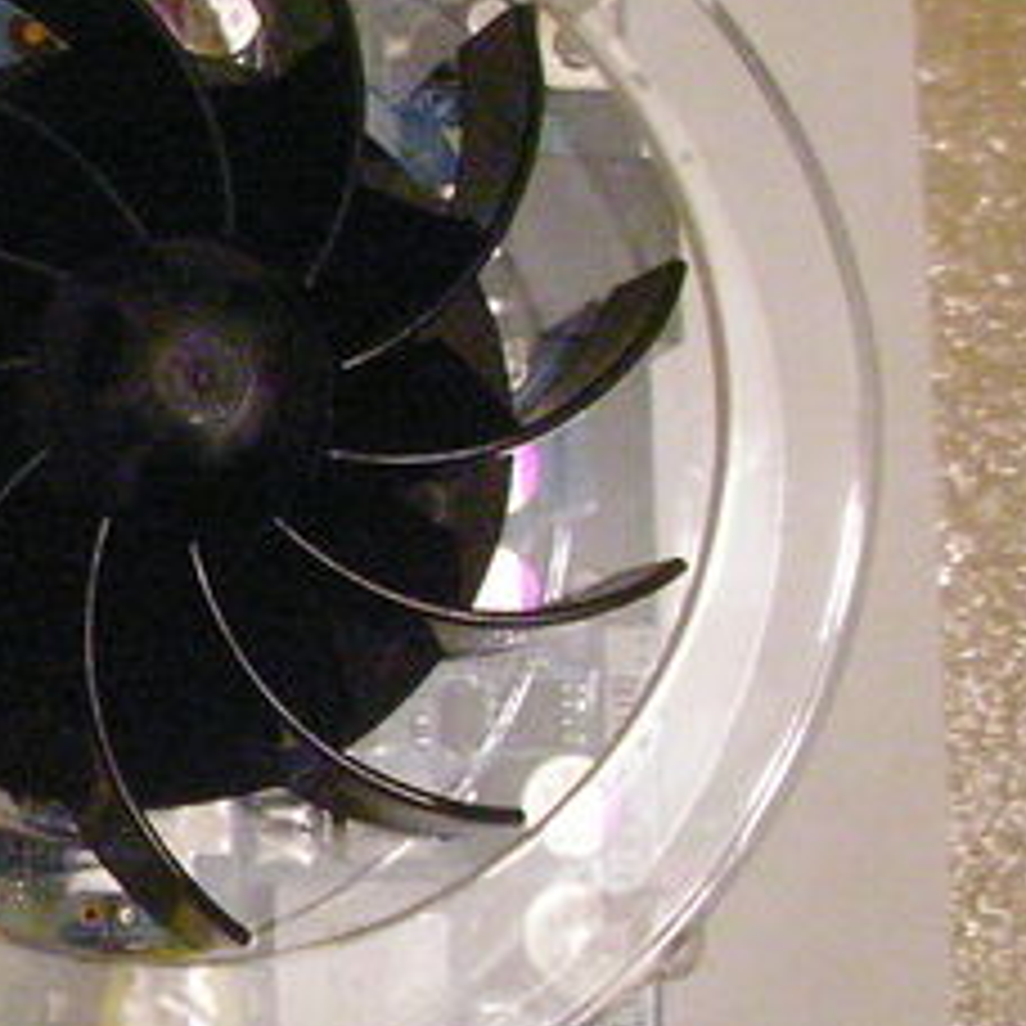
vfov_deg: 14.7
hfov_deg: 13.4
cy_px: 680
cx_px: -747
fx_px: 3957
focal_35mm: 118
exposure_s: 1/28.5
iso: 400
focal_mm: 6.3
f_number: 3.5
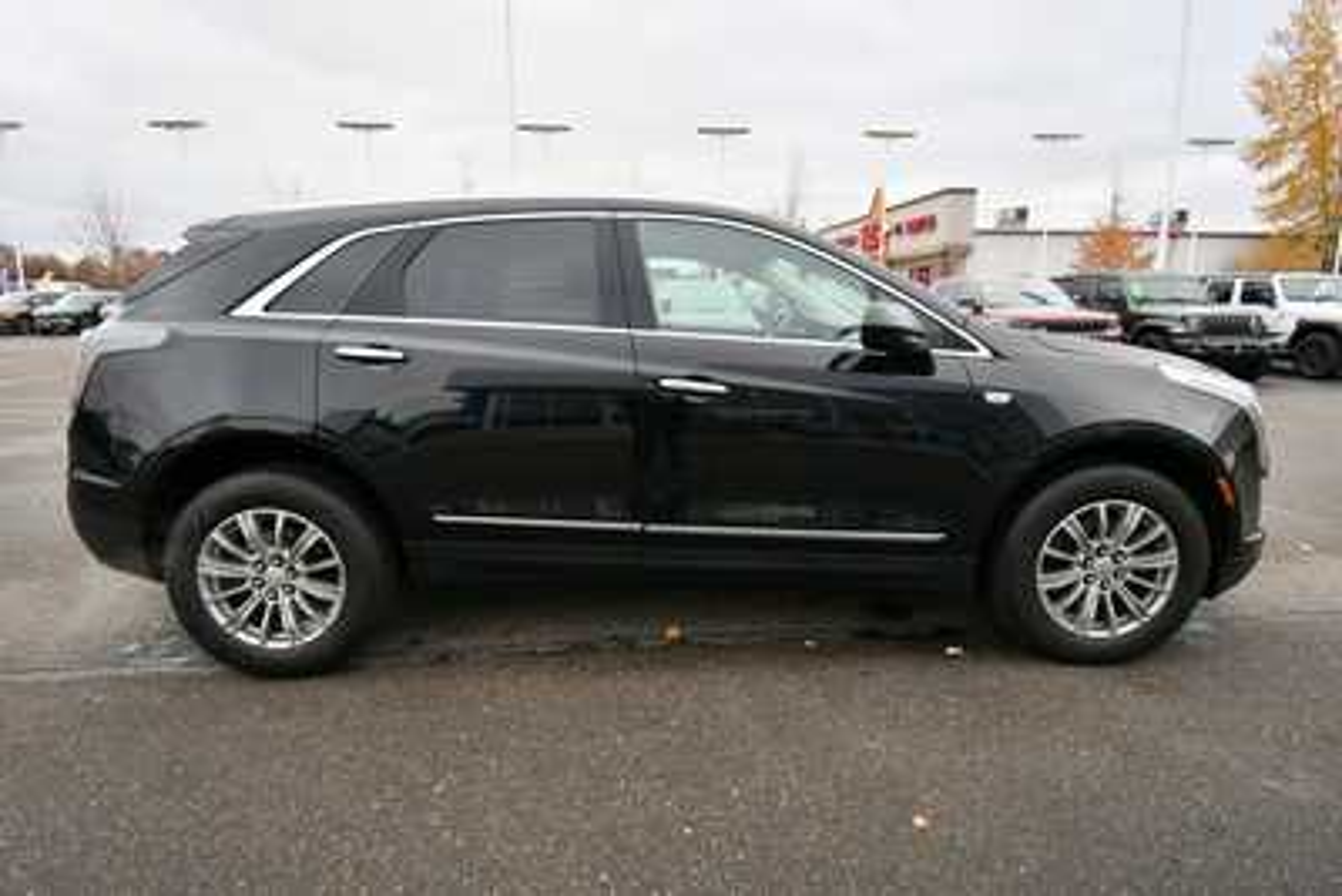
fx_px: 708
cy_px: 448
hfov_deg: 86.9
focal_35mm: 19
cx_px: 671
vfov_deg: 64.6
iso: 360
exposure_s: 1/250
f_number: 5.6
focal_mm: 13
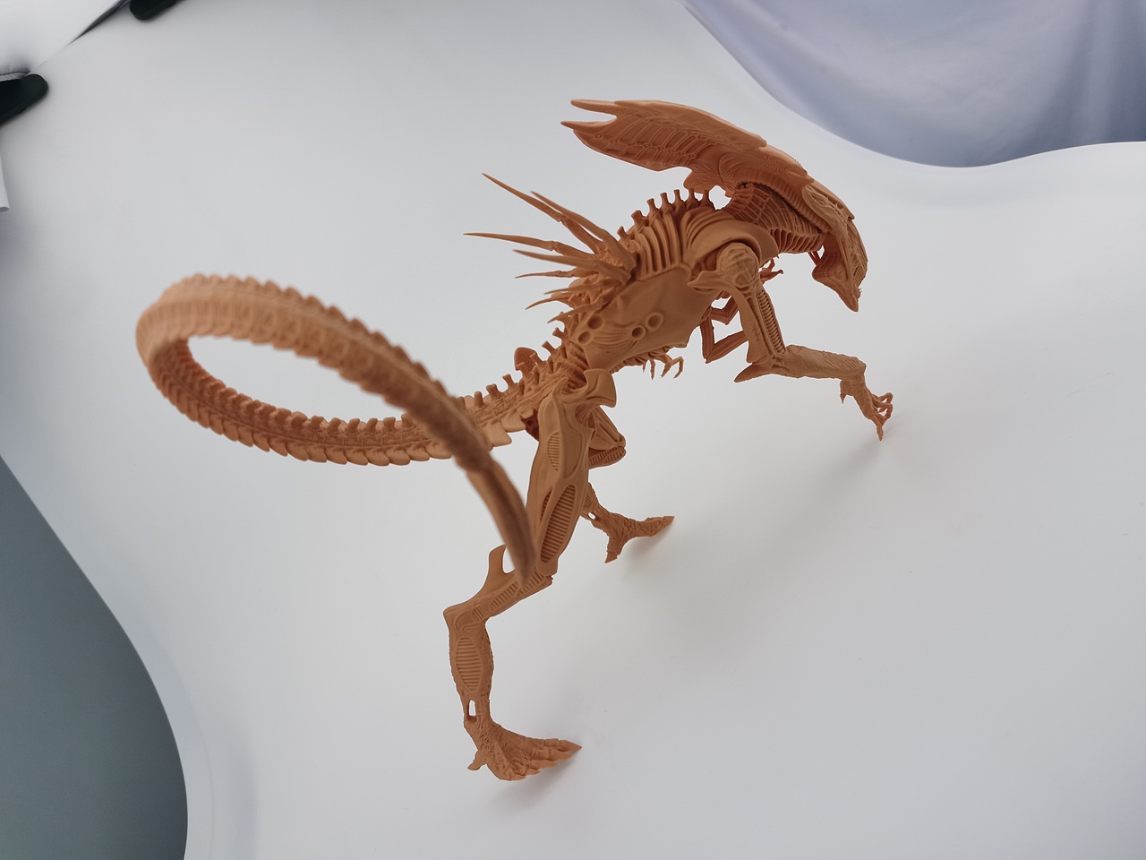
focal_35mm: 27
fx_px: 894
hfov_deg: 65.3
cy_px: 430
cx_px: 573
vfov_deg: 51.4
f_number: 1.6
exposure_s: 1/676
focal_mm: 5.56
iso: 50
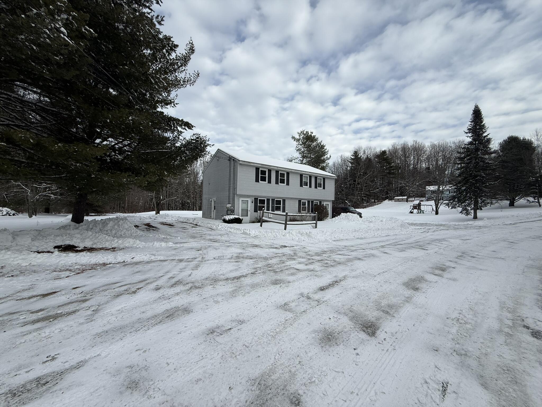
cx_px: 271
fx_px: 219
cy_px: 204
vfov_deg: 85.7
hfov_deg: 102.1
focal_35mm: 14
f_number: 2.2
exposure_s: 1/1656
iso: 50
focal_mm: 2.22
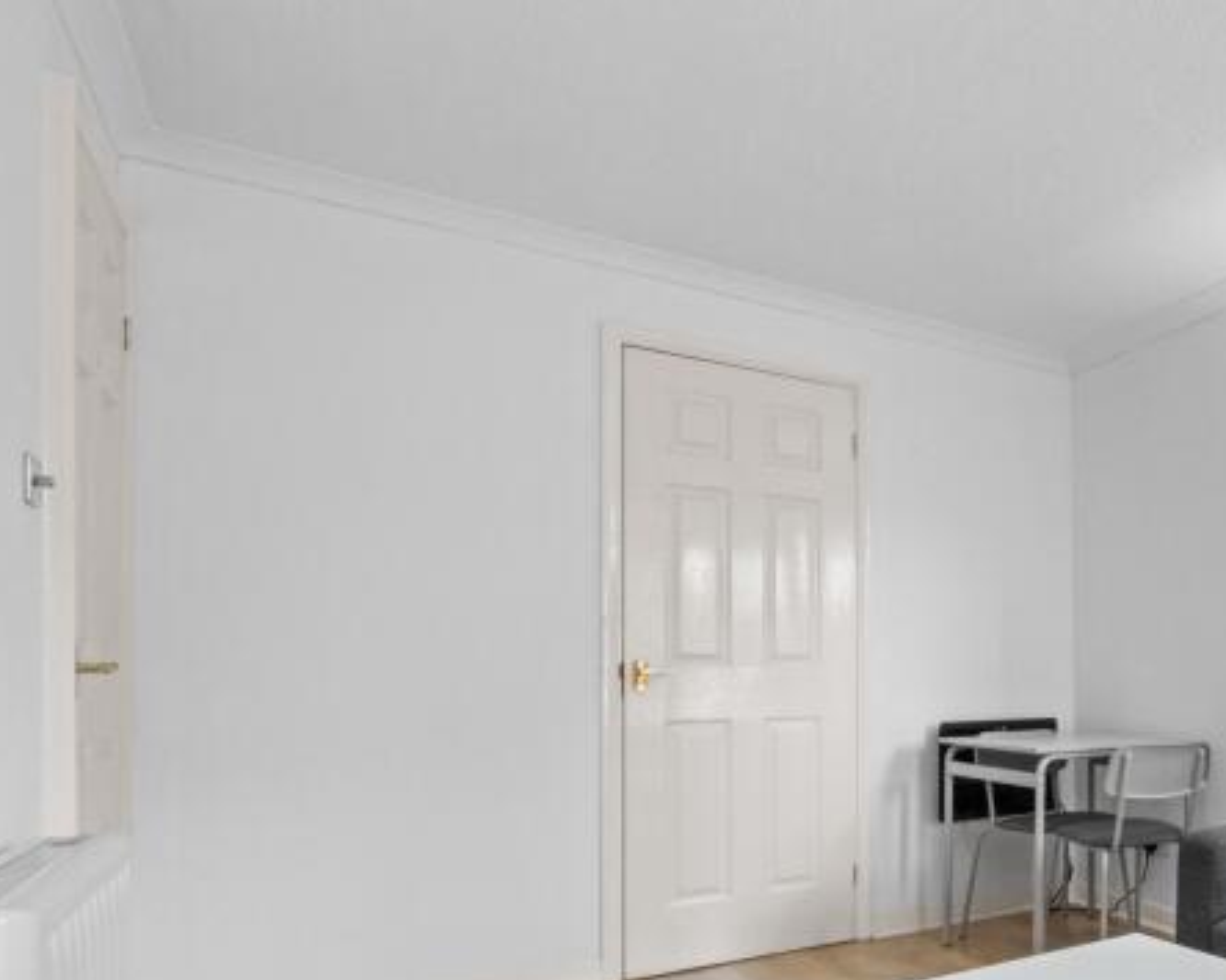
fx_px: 943
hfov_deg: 50.8
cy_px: 653
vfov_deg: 53.8
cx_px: 1267
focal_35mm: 26
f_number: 20
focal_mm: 12
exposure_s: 2
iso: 800
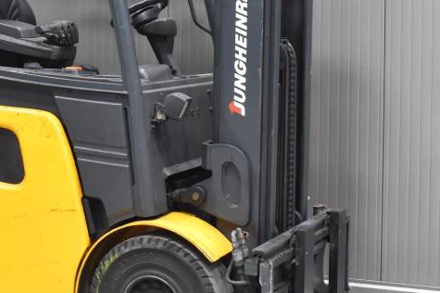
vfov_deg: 14.9
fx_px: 1111
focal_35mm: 91
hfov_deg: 22.2
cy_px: 64
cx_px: 116
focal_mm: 24
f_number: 4.5
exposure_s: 1/40
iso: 1600
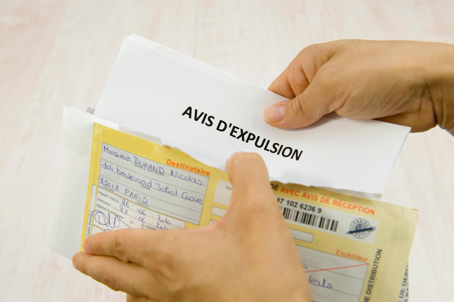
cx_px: 227
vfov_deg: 35.0
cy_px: 151
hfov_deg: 50.7
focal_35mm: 38
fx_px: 479
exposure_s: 1/80
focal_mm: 38
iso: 250
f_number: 7.1
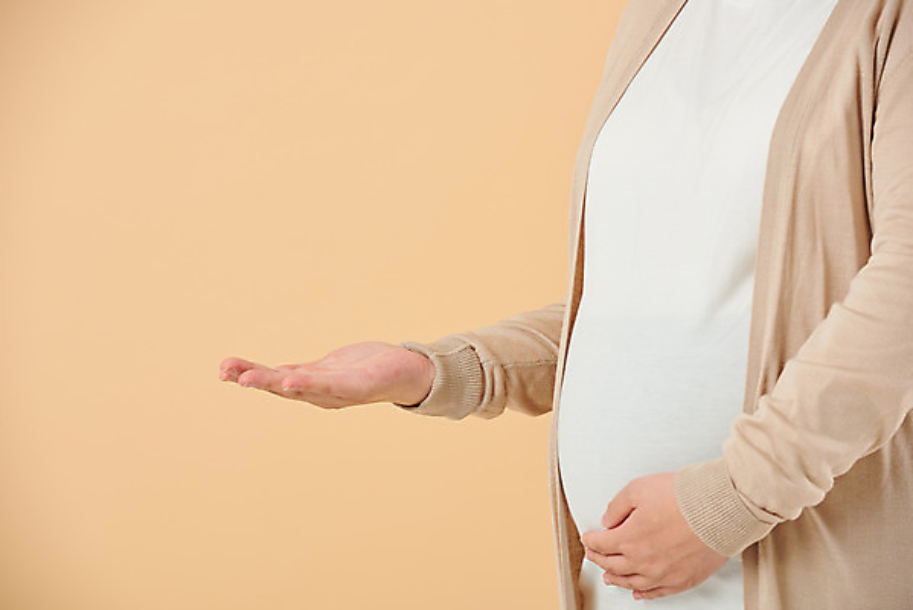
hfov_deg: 10.3
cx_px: 456
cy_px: 305
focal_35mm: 200
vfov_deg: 6.9
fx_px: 5074
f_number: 8
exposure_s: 1/125
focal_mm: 200
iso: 100
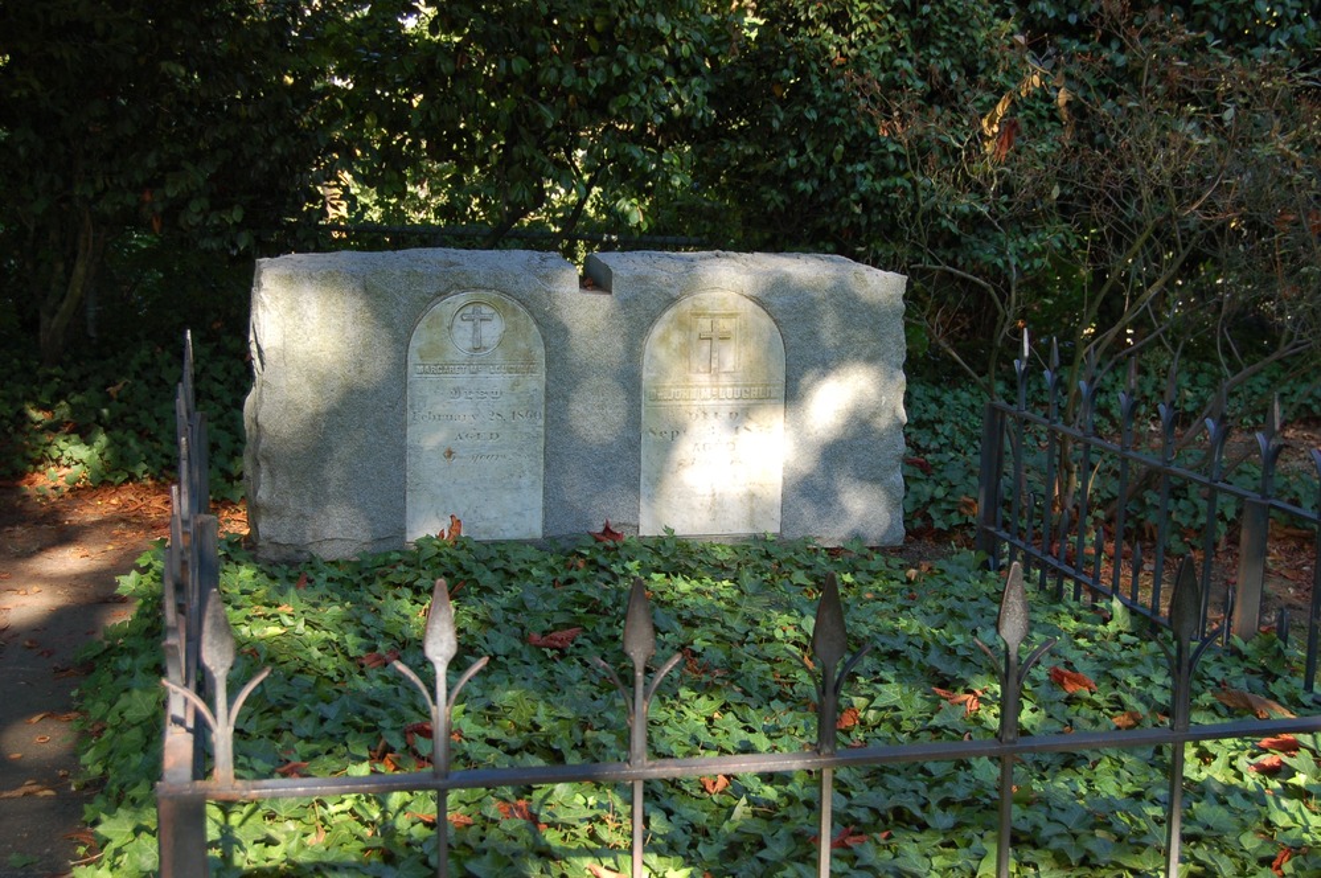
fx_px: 2089
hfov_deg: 35.1
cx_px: 660
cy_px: 439
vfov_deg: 23.7
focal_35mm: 57
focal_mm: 38
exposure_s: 1/125
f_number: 5.6
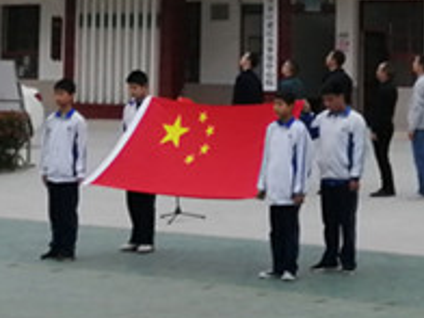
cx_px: 231
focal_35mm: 147
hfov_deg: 13.4
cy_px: -92
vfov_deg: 9.9
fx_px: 1801
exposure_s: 1/396
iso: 50
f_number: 1.8
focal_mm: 3.6
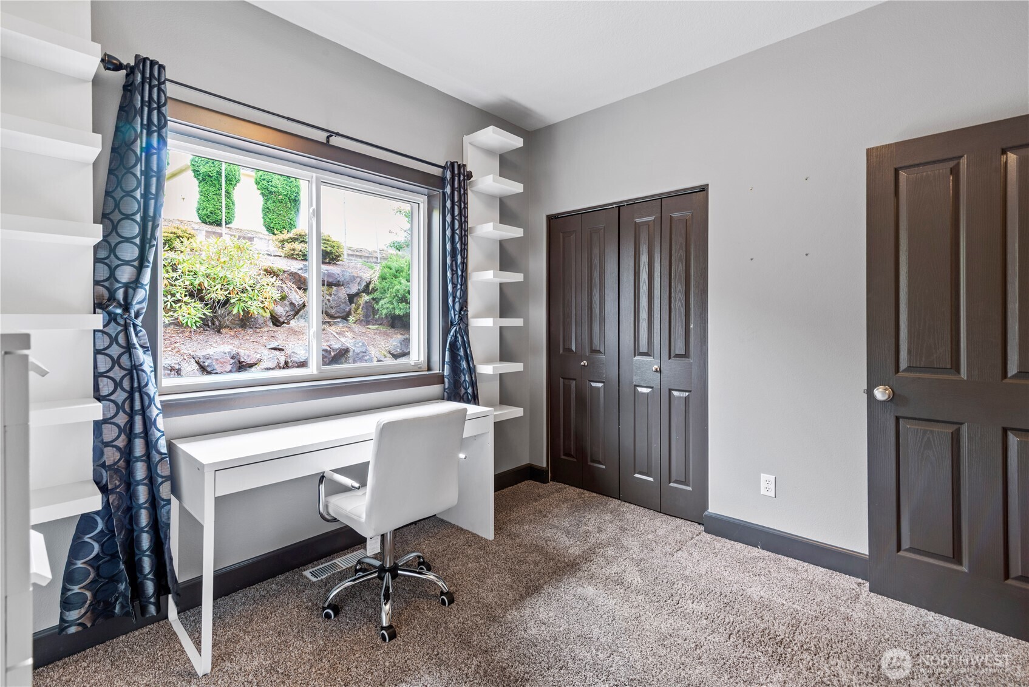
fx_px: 457
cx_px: 514
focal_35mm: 16
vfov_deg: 73.8
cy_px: 344
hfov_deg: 96.7
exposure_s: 1
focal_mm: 16
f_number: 10
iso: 200
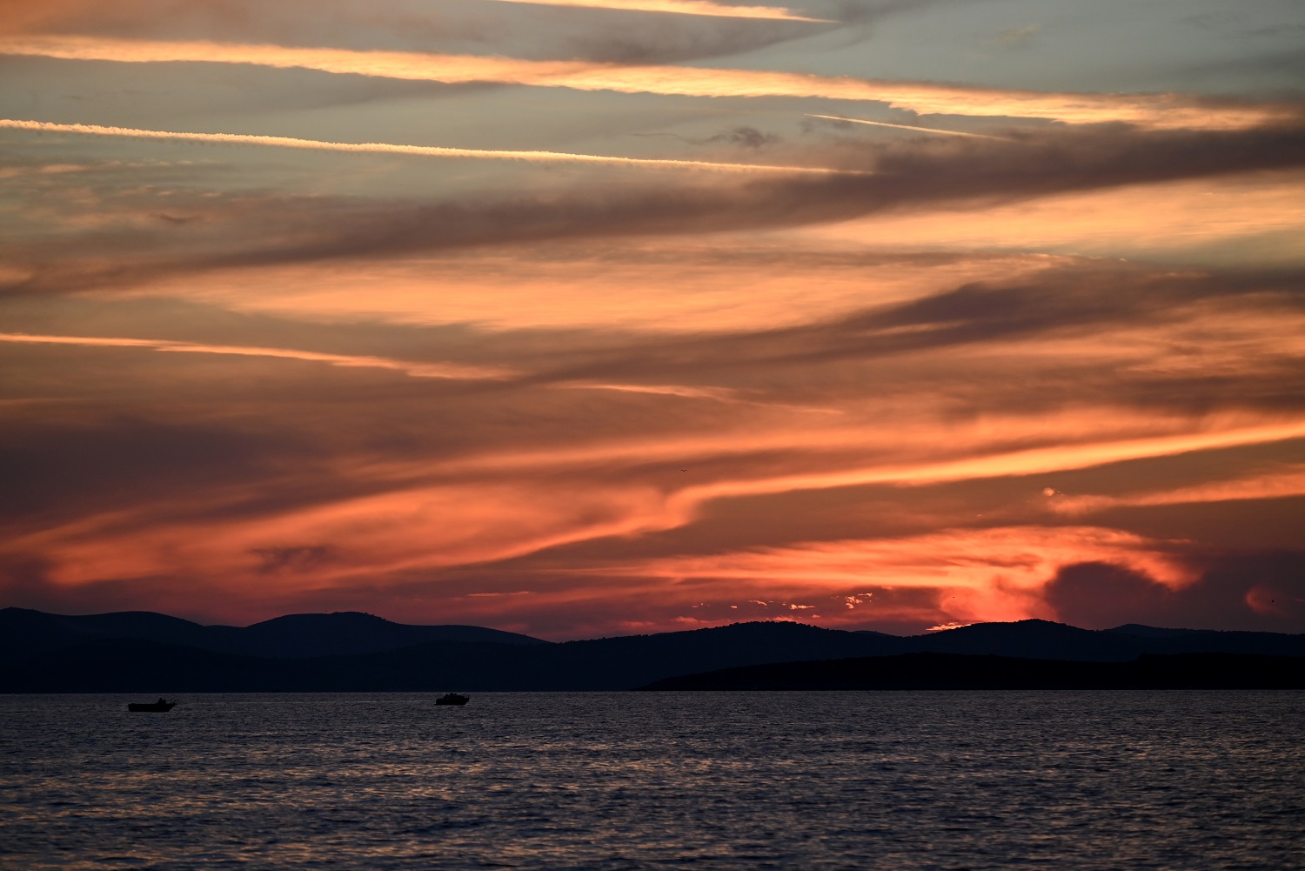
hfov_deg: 11.4
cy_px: 436
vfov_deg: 7.6
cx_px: 652
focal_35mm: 180
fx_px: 6526
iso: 400
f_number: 5
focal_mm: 180
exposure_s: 1/1000
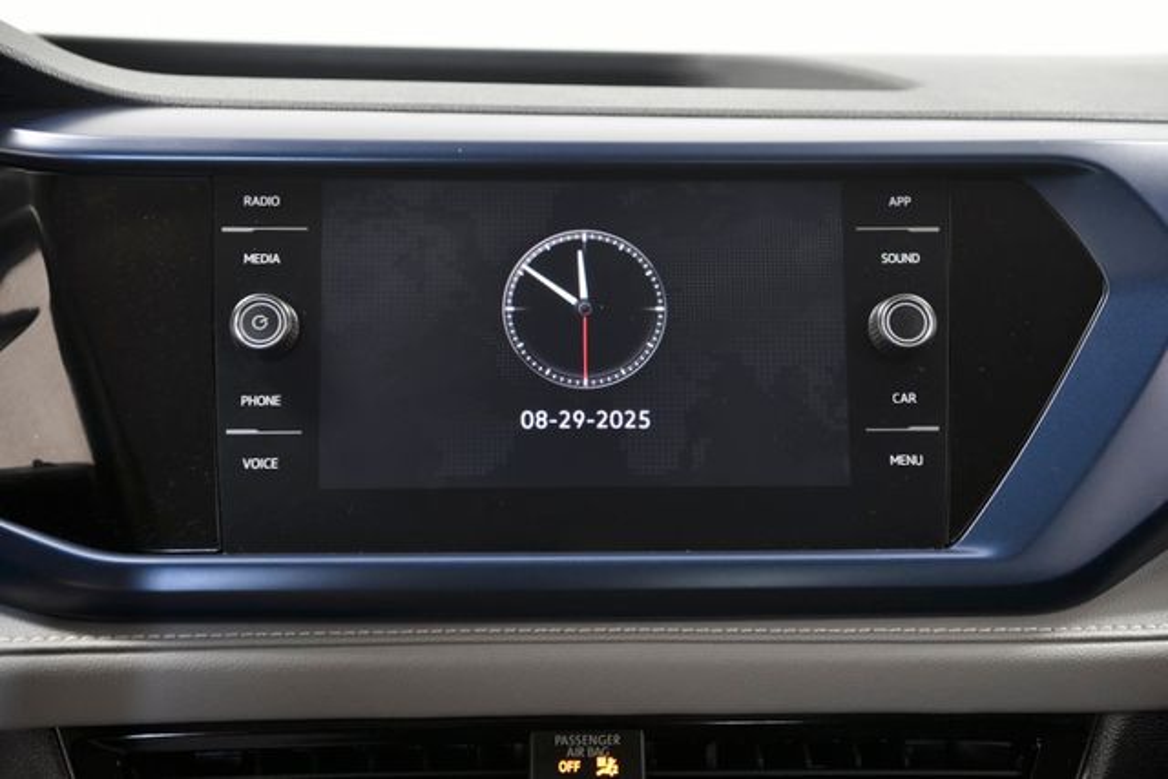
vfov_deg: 29.3
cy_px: 390
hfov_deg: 42.7
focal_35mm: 46
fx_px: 1493
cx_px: 584
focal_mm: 46
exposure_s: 1/100
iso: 1000
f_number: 4.5
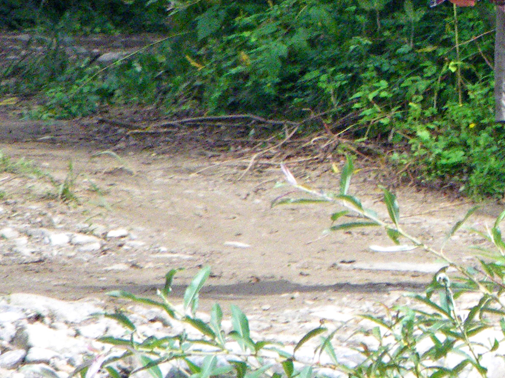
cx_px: 713
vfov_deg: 3.5
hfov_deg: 4.6
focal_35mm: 430
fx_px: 6273
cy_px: -82
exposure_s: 1/250
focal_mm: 25
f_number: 5.5
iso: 320
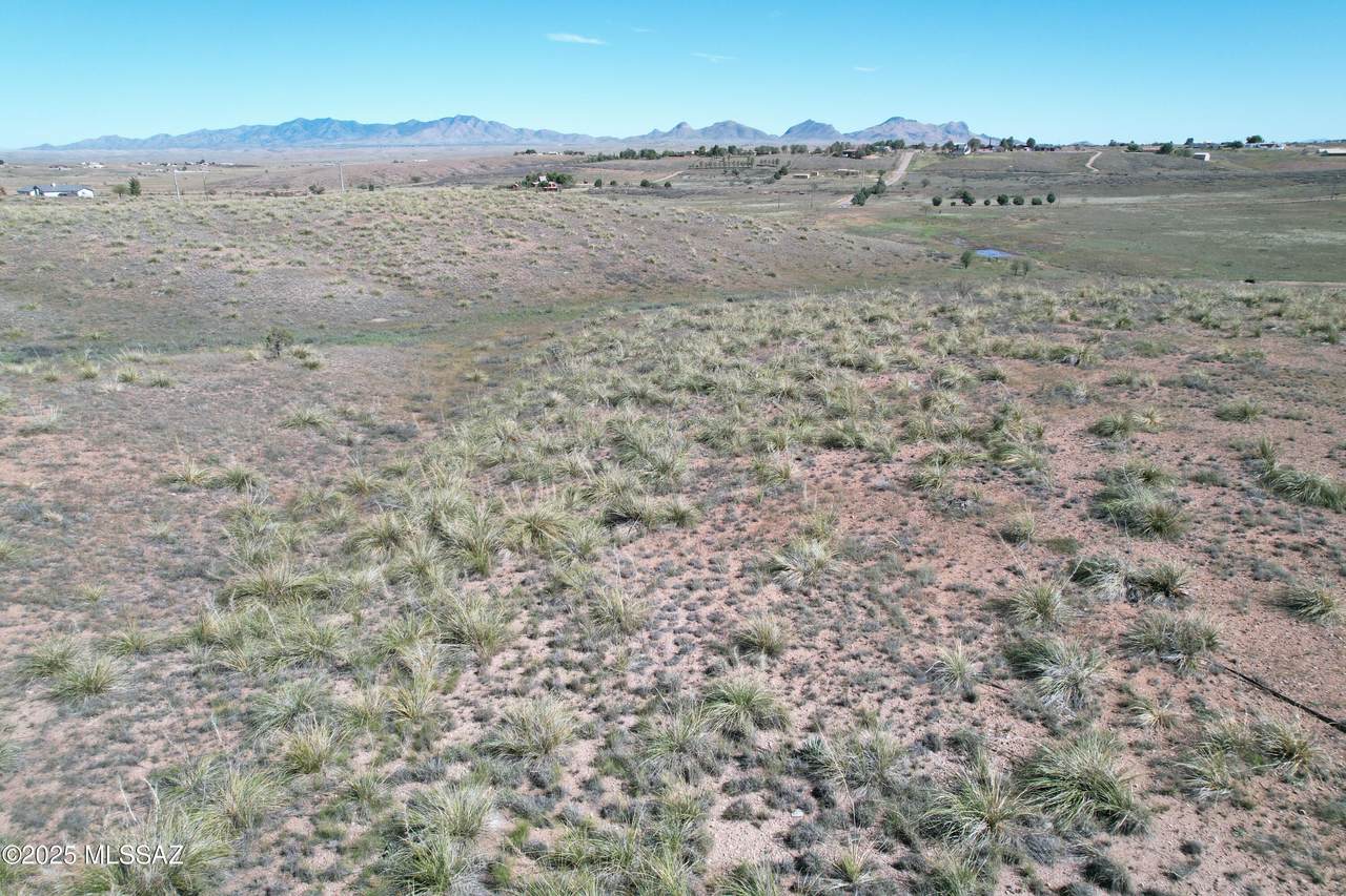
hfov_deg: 78.6
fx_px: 822
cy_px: 448
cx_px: 673
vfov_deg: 57.2
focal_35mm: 22
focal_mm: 8.38
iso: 100
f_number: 2.8
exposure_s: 1/1250
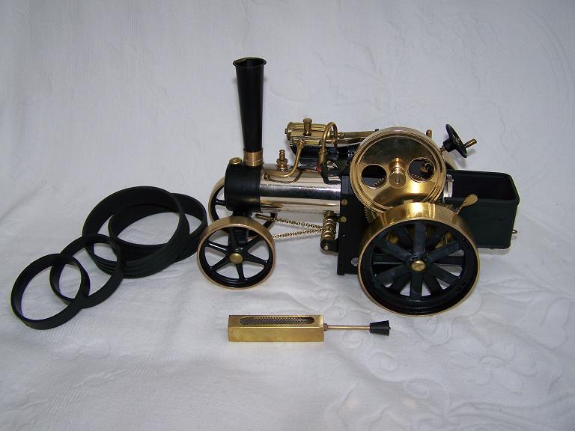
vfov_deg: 37.7
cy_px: 216
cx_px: 288
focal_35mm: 38
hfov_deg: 49.0
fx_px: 631
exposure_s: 1/400
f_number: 2.8
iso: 64
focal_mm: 6.3
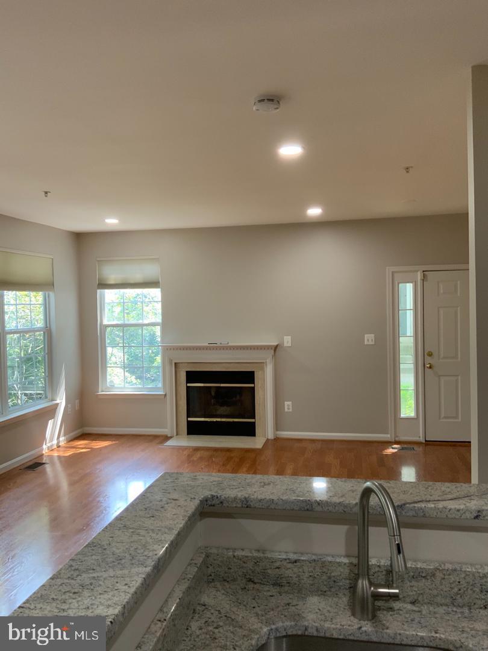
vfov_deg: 61.7
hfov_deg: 48.2
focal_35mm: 29
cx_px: 244
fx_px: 545
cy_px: 326
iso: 64
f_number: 1.8
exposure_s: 1/60
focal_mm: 3
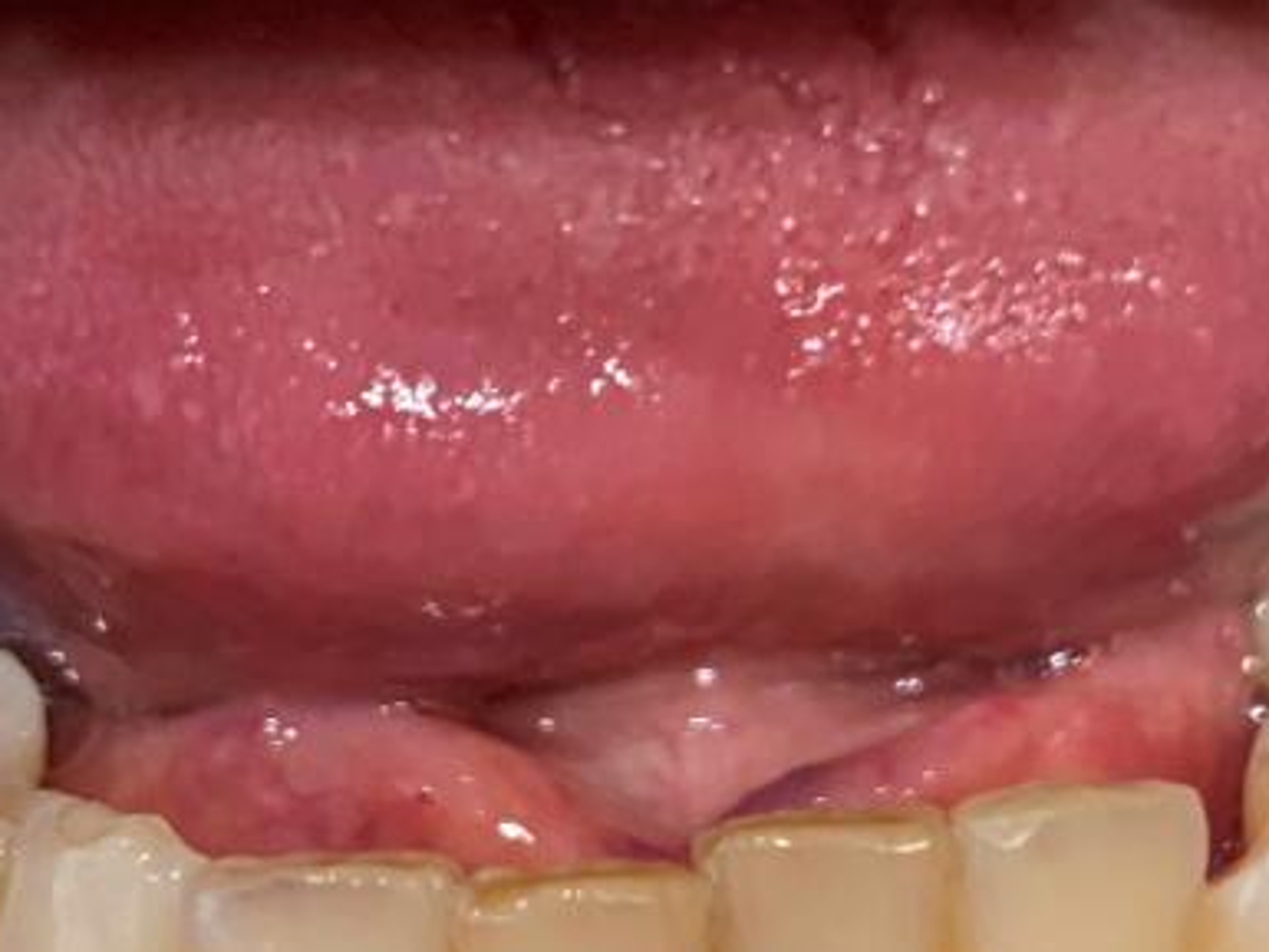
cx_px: 633
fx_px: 1980
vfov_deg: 26.9
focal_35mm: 54
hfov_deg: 35.5
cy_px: 349
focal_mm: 4.25
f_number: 1.8
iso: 125
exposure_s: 1/50
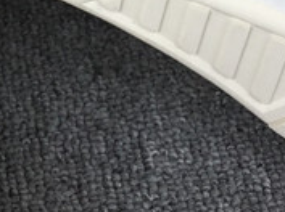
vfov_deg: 9.0
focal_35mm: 158
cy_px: -168
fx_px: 1298
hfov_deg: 12.5
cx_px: 48
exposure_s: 1/171
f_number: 2.4
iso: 25
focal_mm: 3.3
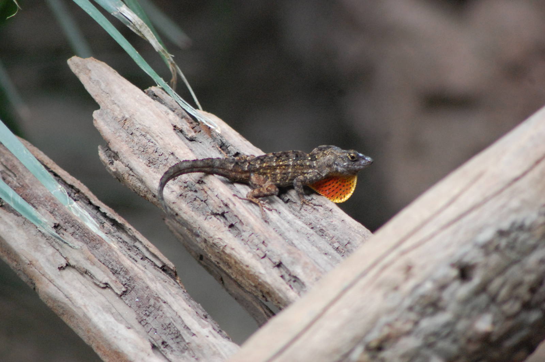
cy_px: 181
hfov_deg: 4.6
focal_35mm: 450
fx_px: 6807
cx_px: 272
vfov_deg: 3.0
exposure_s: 1/40
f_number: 5.6
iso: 1600
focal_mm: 300
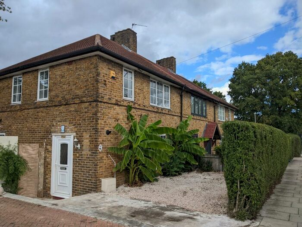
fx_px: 236
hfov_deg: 65.3
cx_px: 151
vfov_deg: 51.4
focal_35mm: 27
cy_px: 114
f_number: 1.8
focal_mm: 4.44
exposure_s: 1/1805
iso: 55
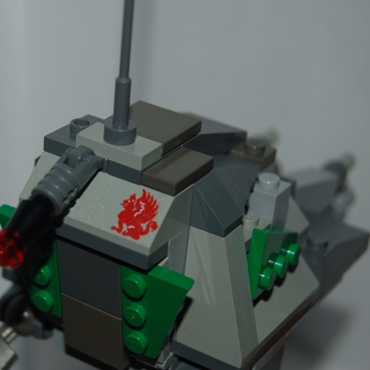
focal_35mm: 97
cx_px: 110
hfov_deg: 17.9
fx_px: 1173
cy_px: 186
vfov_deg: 17.9
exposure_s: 1/125
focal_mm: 50
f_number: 5.6
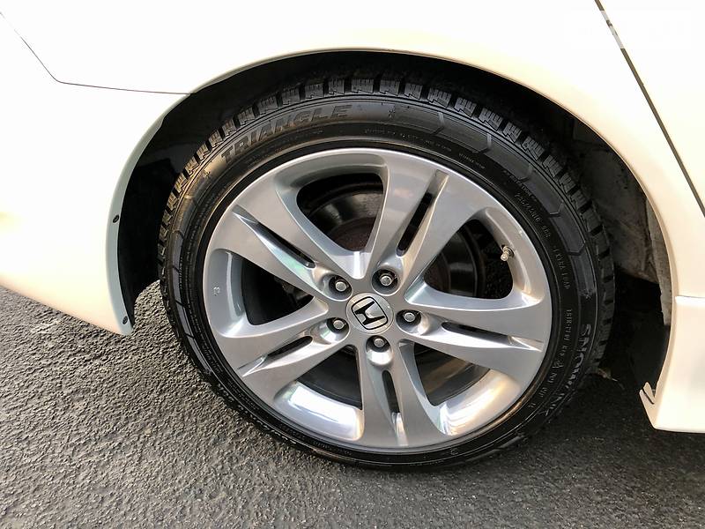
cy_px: 264
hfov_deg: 63.4
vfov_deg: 49.7
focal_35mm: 28
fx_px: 570
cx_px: 352
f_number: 1.8
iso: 40
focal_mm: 4
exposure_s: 1/25
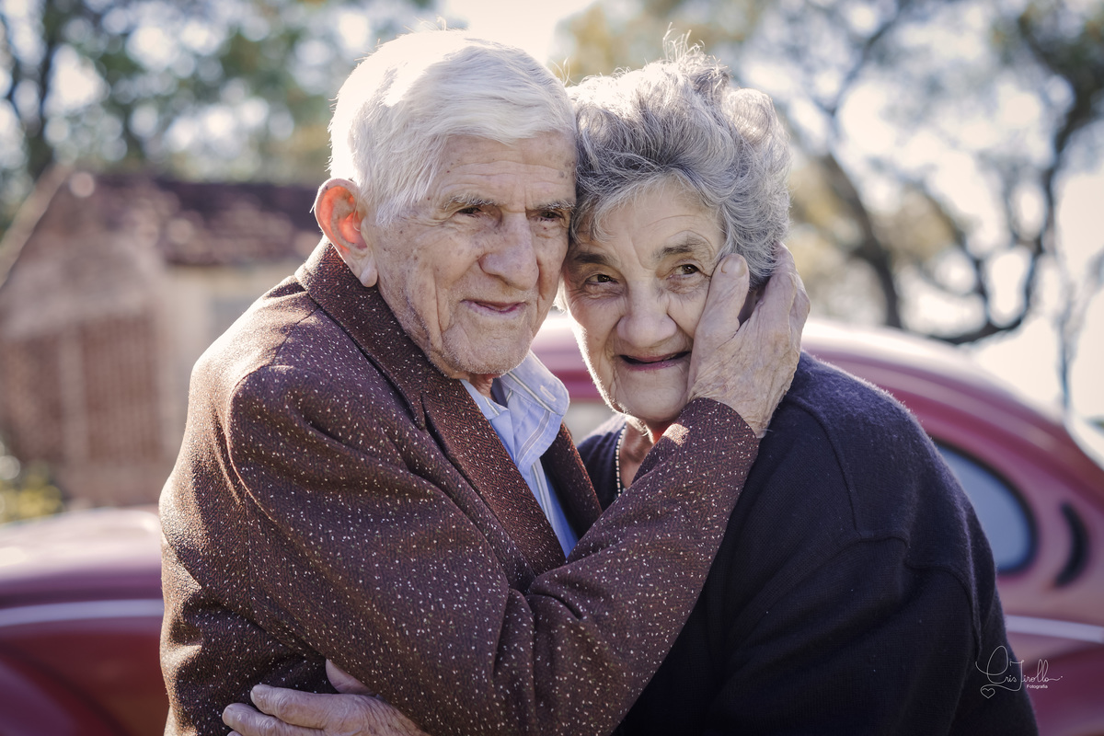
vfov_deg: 18.2
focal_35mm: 75
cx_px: 552
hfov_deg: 27.0
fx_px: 2300
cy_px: 368
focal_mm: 50
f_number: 2.5
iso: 100
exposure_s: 1/320
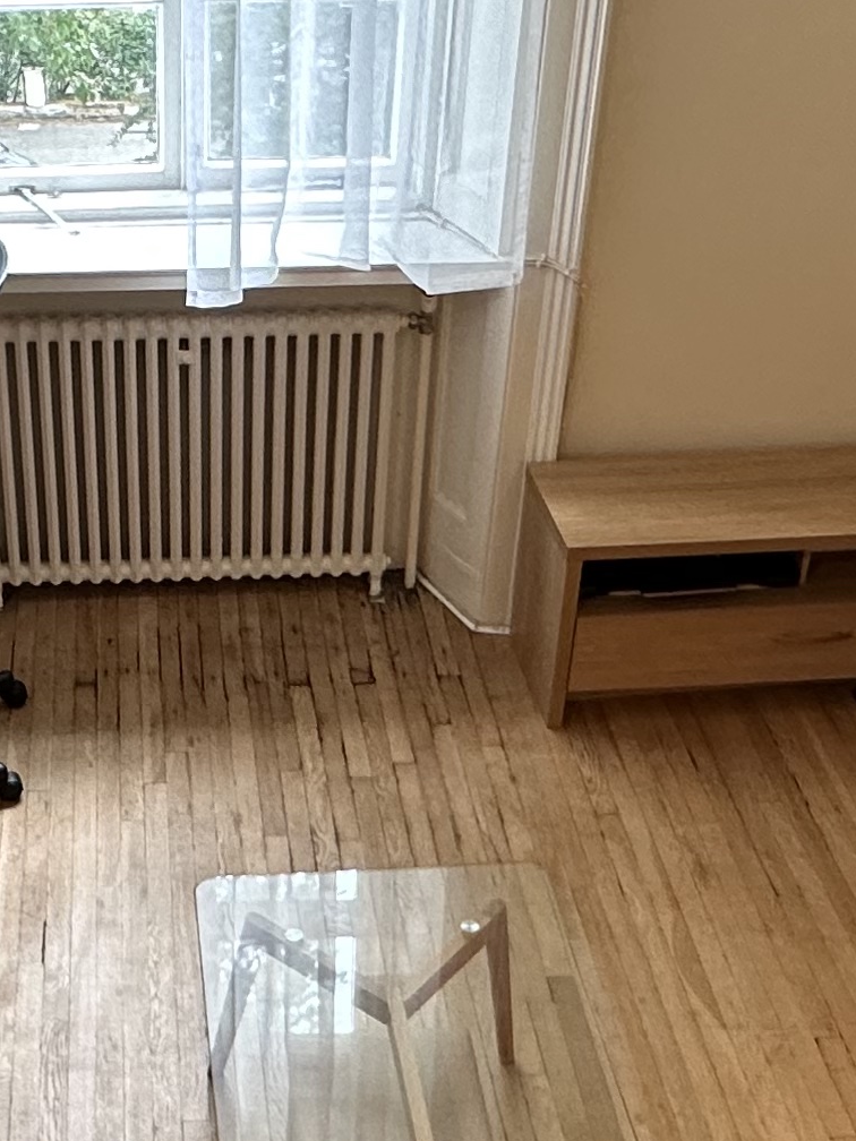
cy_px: 677
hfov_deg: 25.7
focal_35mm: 56
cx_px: 179
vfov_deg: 34.3
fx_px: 1846
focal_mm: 2.22
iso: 200
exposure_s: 1/50
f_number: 2.2
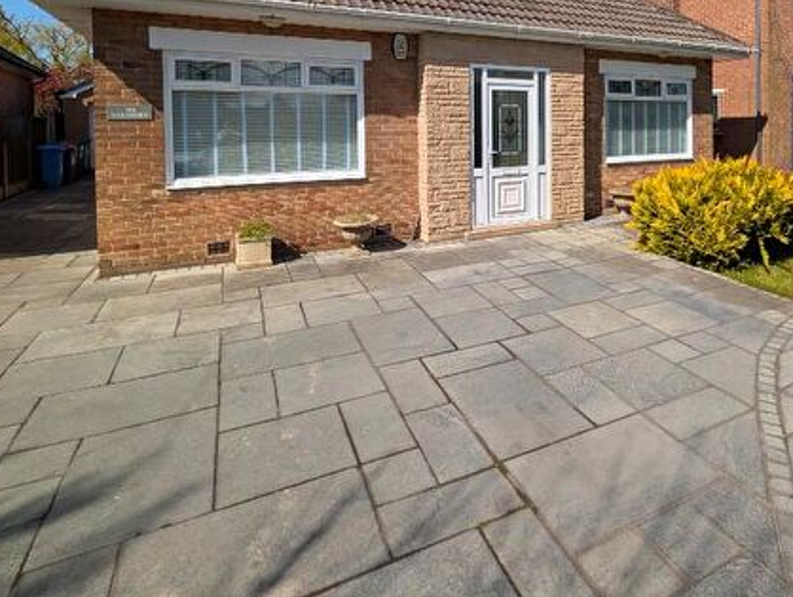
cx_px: 515
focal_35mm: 20
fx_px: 459
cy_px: 132
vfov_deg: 61.4
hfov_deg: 79.5
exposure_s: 1/3906
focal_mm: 2.02
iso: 51
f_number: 1.7
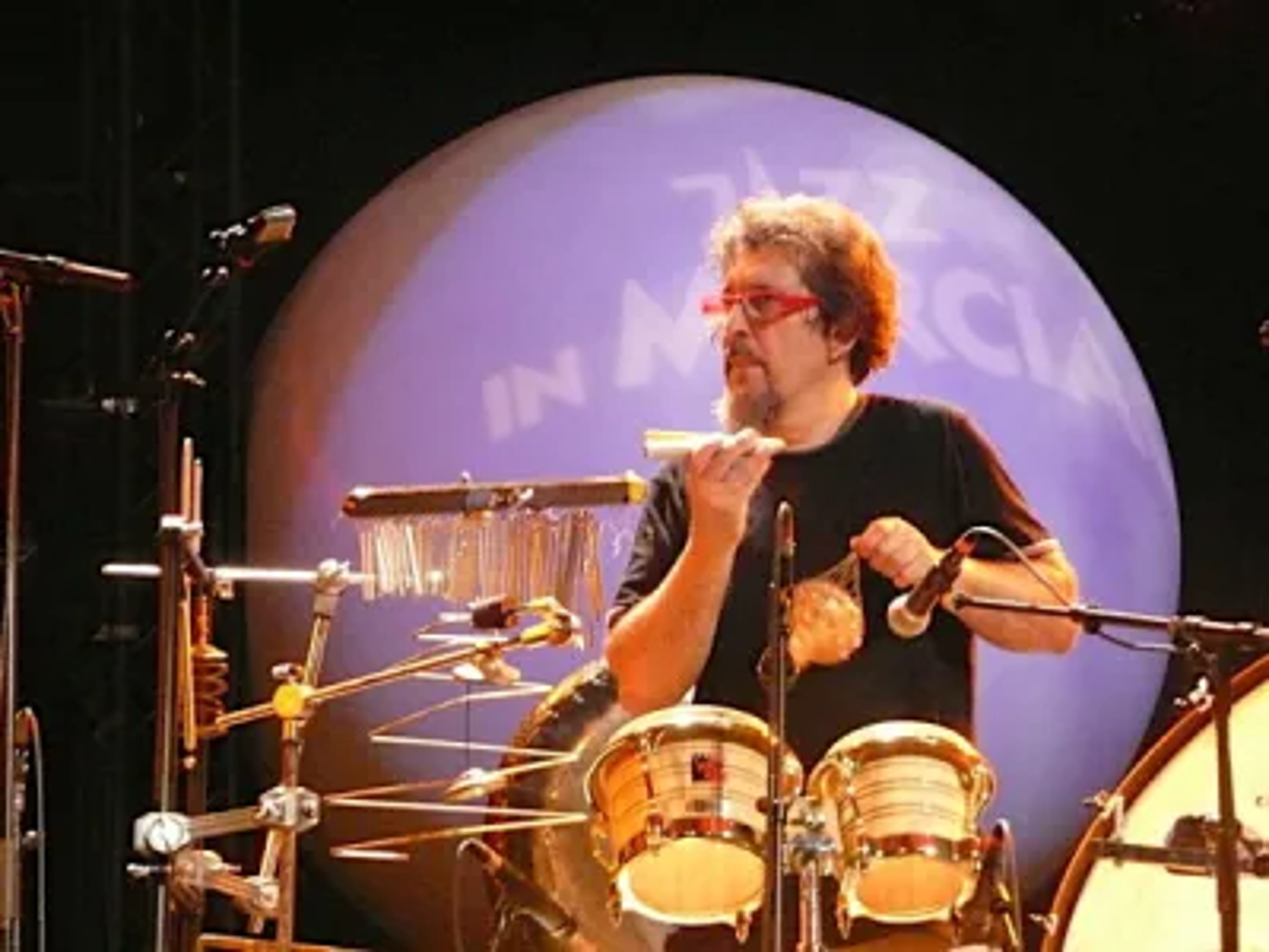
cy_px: 476
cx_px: 634
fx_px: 5389
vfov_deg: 10.1
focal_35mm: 147
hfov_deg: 13.4
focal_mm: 24.2
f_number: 4.8
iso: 800
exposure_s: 1/25
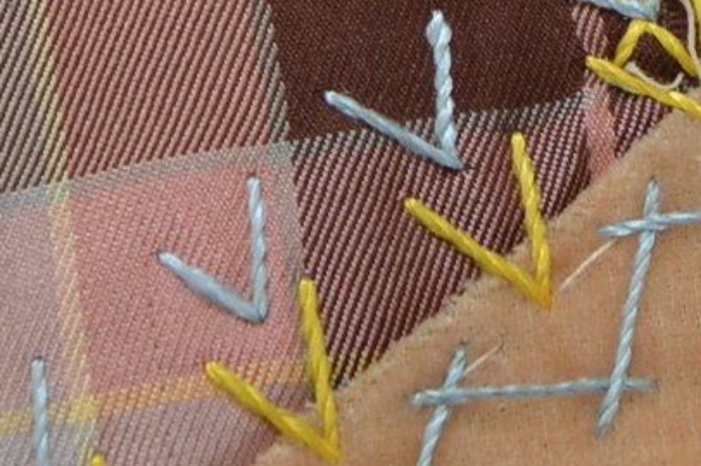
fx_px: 3891
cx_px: 606
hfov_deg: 10.3
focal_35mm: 200
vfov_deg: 6.4
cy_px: -835
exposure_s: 1/125
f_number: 5
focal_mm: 18
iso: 200
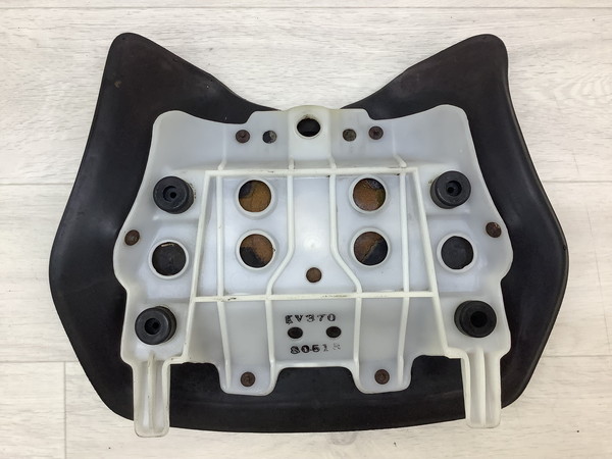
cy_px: 230
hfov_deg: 58.4
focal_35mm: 31
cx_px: 306
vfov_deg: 45.4
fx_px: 548
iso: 64
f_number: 2.4
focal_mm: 3.3
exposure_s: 1/120
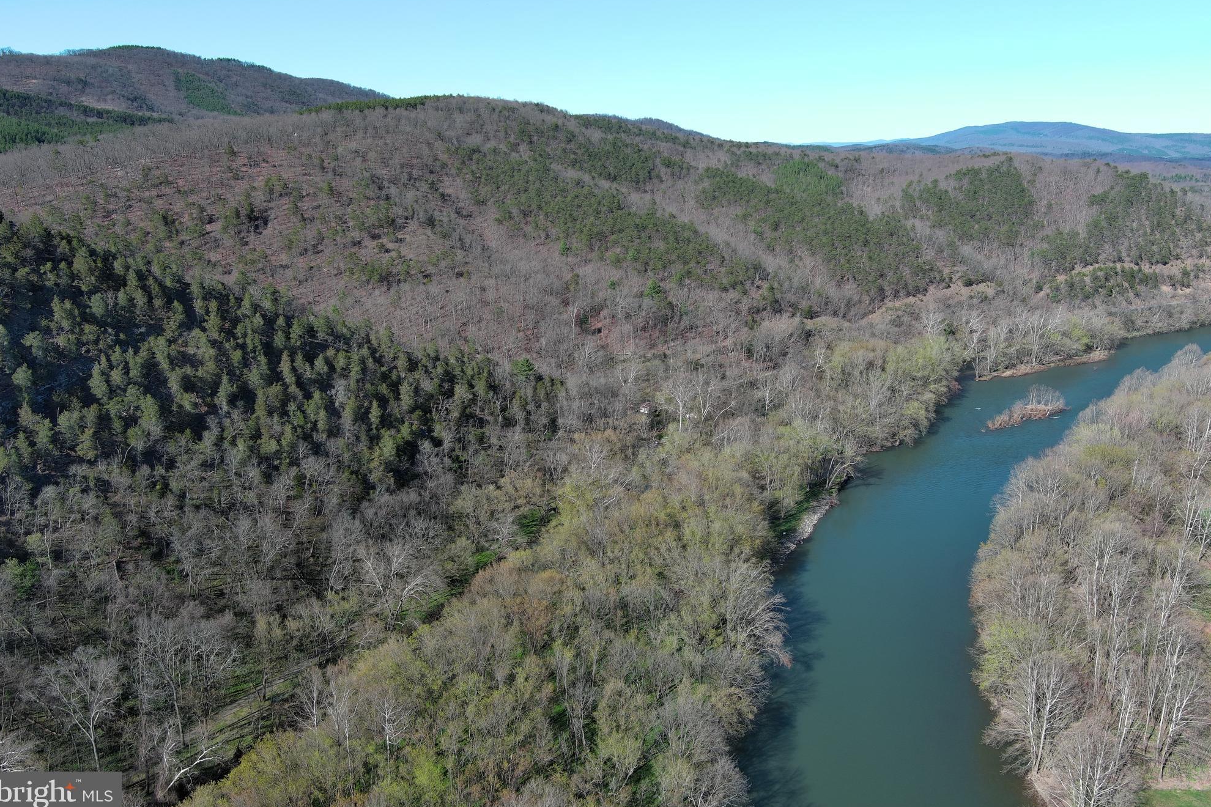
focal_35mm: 30
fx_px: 1009
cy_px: 399
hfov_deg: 61.9
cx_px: 612
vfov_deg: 43.6
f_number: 2.8
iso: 100
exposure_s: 1/891
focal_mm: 10.57
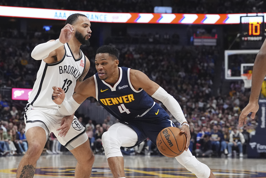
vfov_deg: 13.1
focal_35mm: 105
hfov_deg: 19.4
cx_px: 133
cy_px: 89
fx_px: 777
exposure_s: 1/2000
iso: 5000
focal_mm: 70
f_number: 3.5
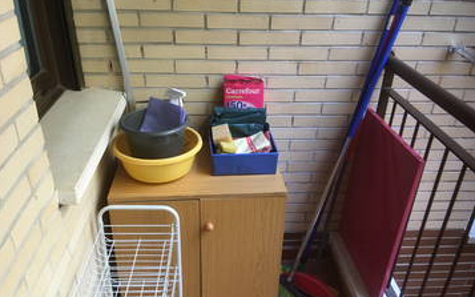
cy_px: 165
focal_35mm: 31
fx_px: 401
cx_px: 237
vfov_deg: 40.5
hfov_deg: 61.2
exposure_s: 1/33
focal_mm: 4.15
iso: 160
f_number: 2.2
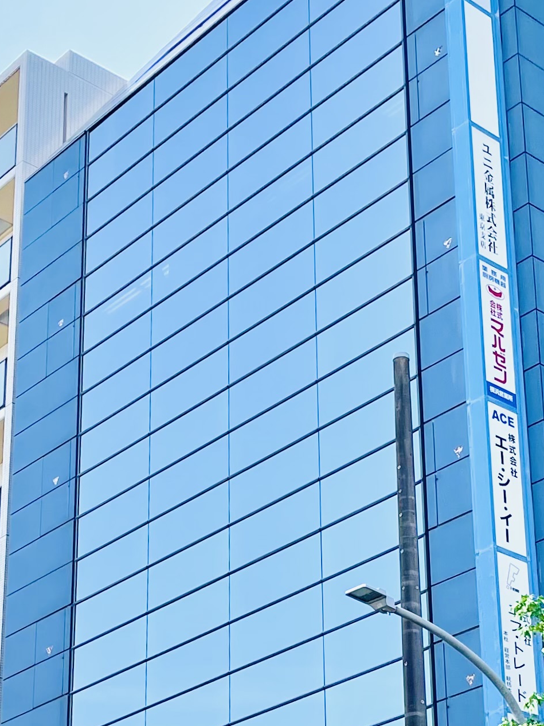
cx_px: 152
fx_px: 1404
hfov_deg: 21.8
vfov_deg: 27.9
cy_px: 649
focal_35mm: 67
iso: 32
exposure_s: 1/2564
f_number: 1.6
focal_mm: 4.2
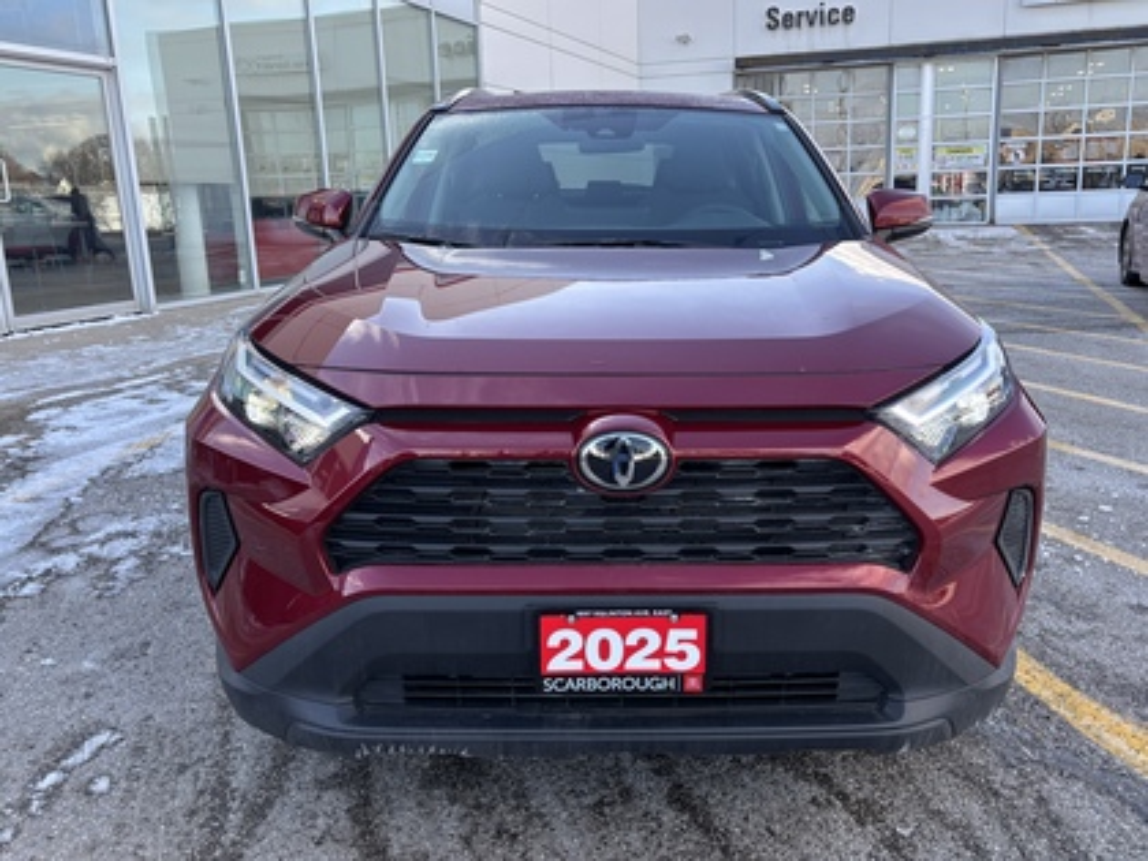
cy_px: 430
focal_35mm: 26
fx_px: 862
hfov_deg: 67.3
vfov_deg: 53.1
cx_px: 574
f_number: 1.6
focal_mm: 5.96
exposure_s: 1/544
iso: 50
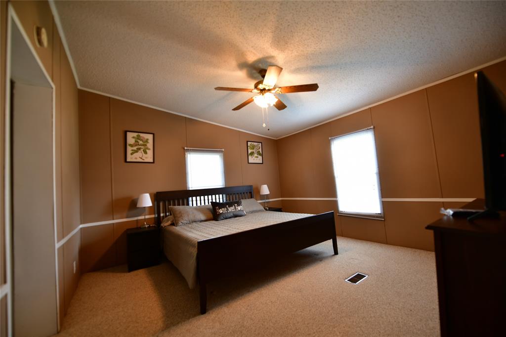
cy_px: 168
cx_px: 253
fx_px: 197
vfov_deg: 81.2
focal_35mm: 14
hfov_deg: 104.3
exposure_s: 1/8
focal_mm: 14
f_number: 2.8
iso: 100
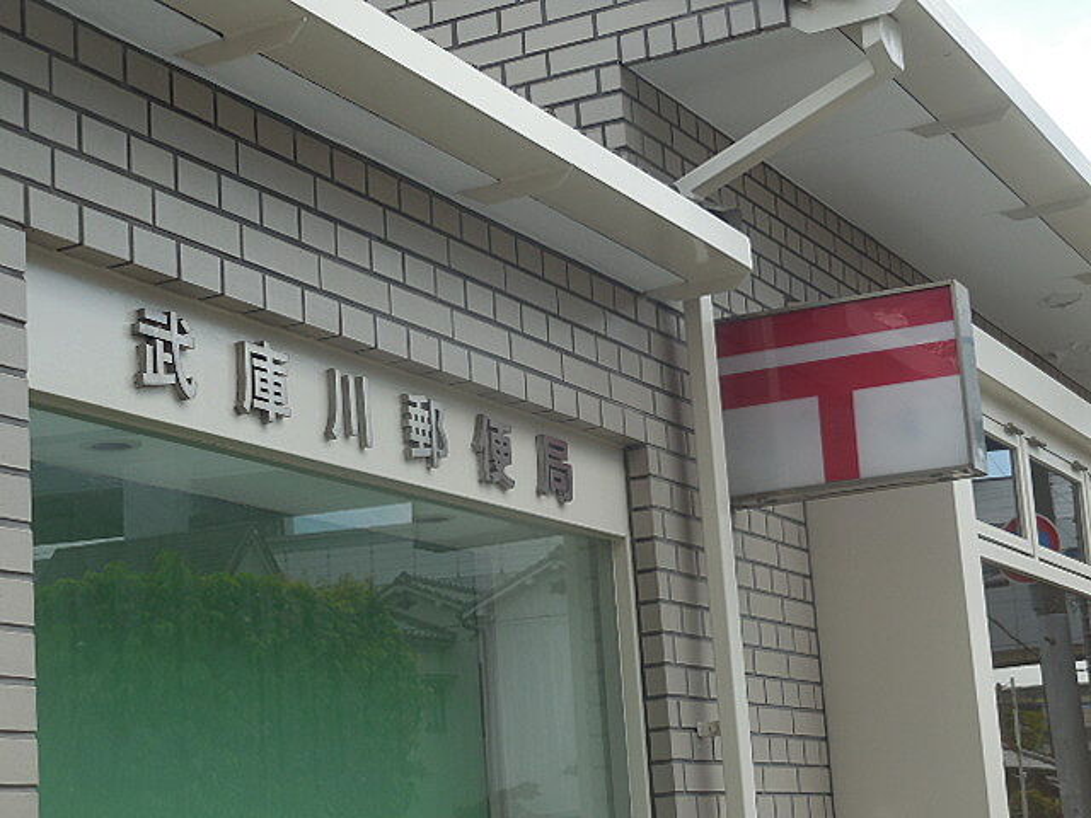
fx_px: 2206
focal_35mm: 70
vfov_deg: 21.0
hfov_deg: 27.8
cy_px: 409
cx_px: 546
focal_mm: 12.6
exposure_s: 1/400
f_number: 4.7
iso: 125
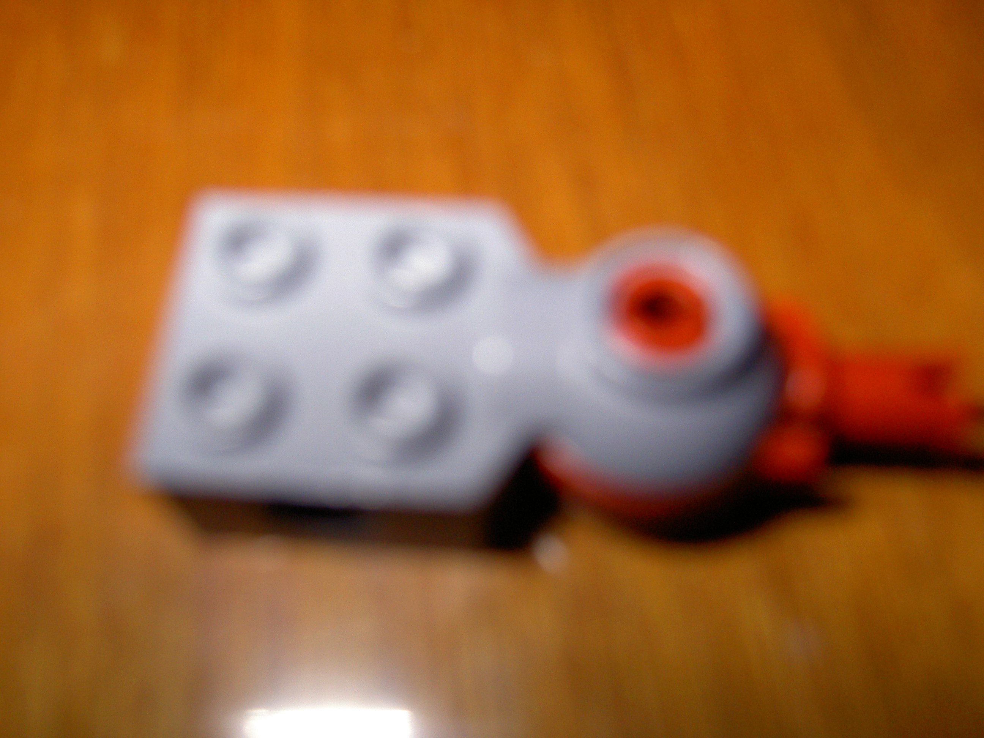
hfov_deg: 54.0
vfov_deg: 41.8
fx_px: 966
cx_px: 492
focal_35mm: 34
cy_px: 369
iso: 100
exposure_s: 1/60
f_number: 2.8
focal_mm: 5.6
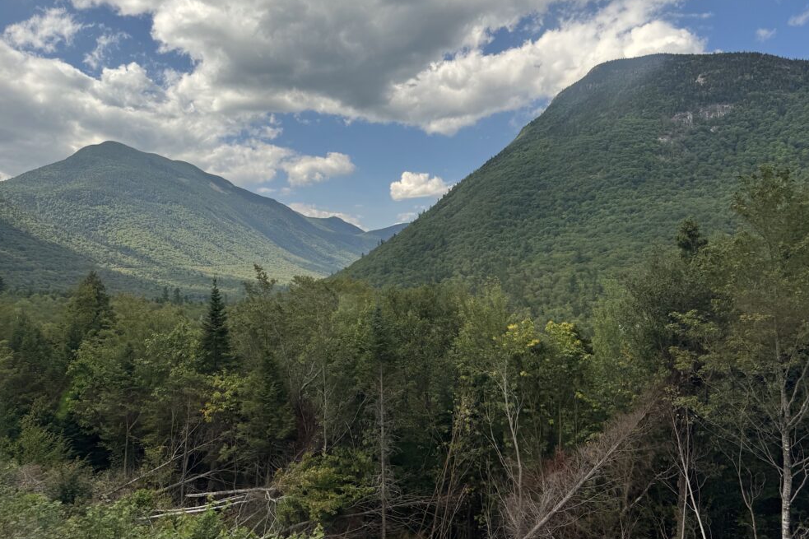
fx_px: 584
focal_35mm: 26
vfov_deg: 49.5
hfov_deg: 69.4
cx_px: 395
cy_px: 258
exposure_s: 1/3802
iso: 80
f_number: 1.78
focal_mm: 6.76
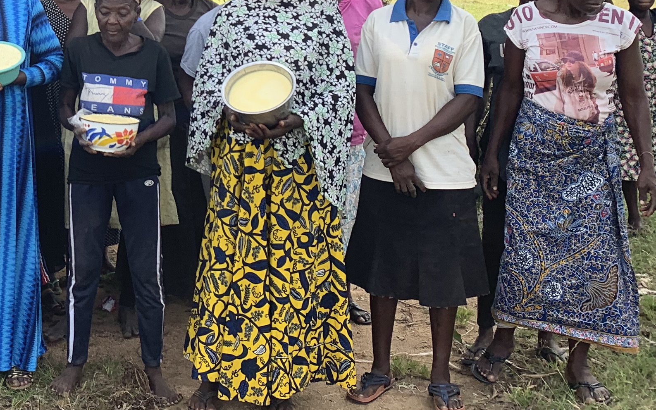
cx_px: -17
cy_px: -14
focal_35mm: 70
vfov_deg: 18.1
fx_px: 1252
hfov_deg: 27.5
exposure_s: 1/612
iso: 25
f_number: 1.8
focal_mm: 4.25
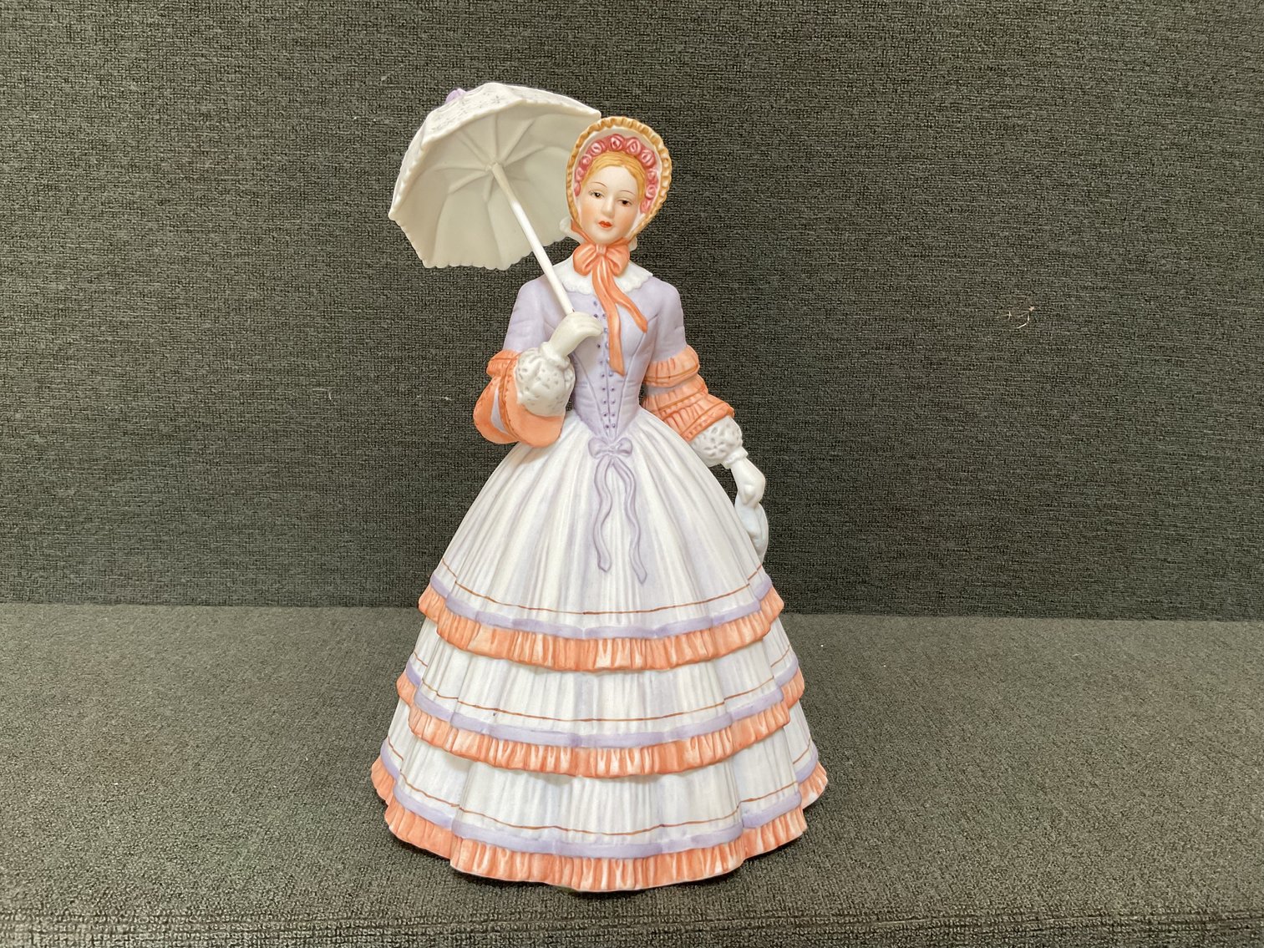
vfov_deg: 48.2
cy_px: 474
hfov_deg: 61.7
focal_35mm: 29
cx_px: 632
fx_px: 1059
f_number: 1.8
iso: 100
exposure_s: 1/60
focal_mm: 3
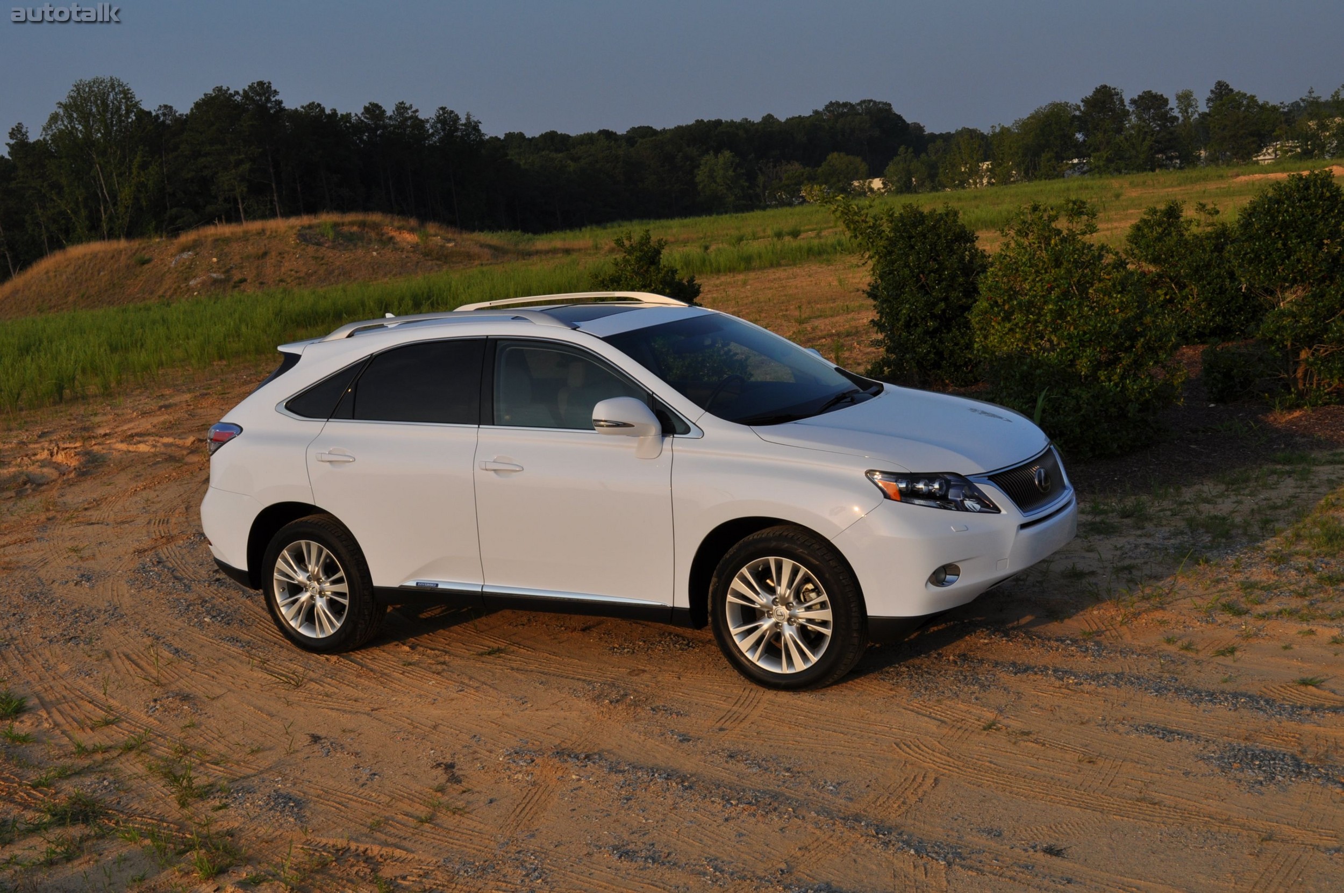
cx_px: 672
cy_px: 446
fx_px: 1678
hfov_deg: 43.6
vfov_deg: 29.8
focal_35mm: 45
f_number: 10
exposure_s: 1/400
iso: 200
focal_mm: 30
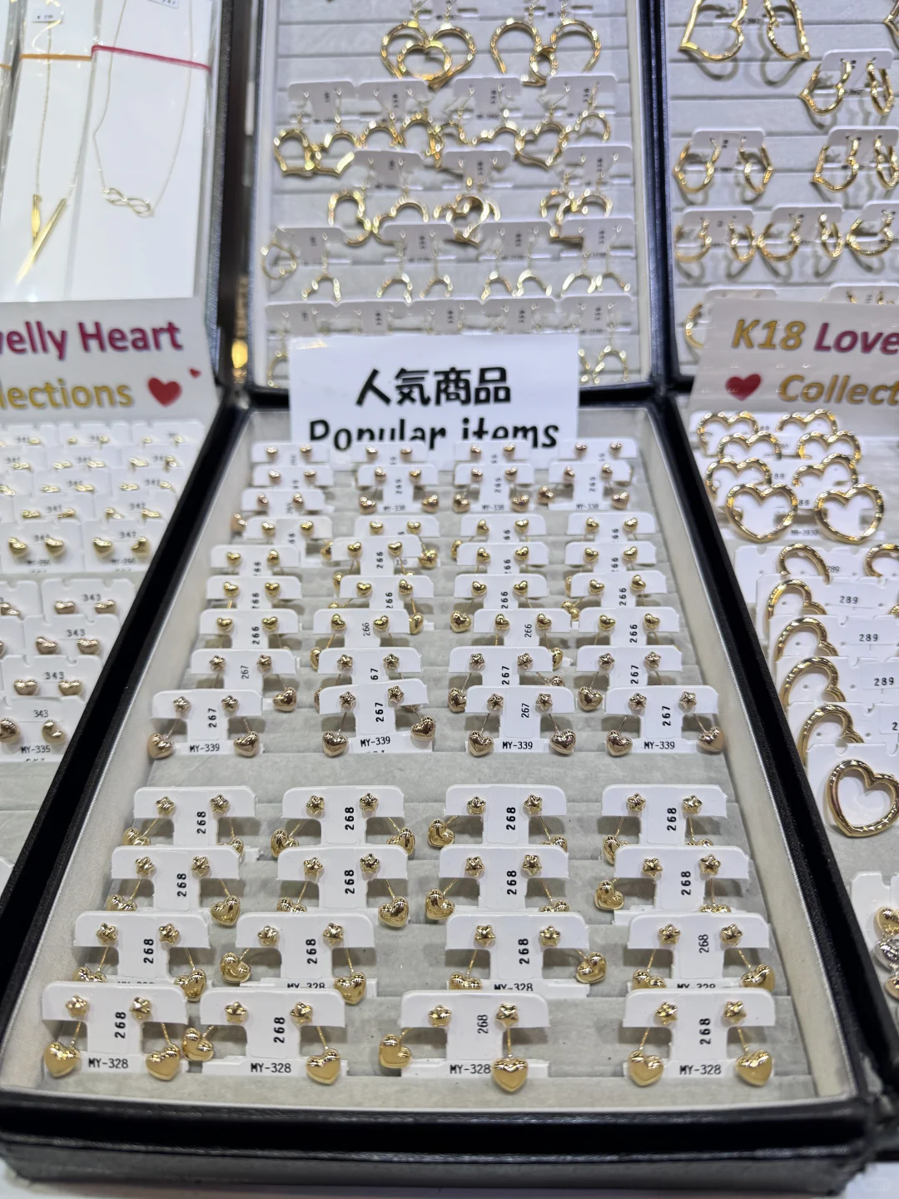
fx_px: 831
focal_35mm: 24
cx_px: 450
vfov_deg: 71.6
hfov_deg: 56.8
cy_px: 600
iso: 80
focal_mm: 6.76
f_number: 1.78
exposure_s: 1/352
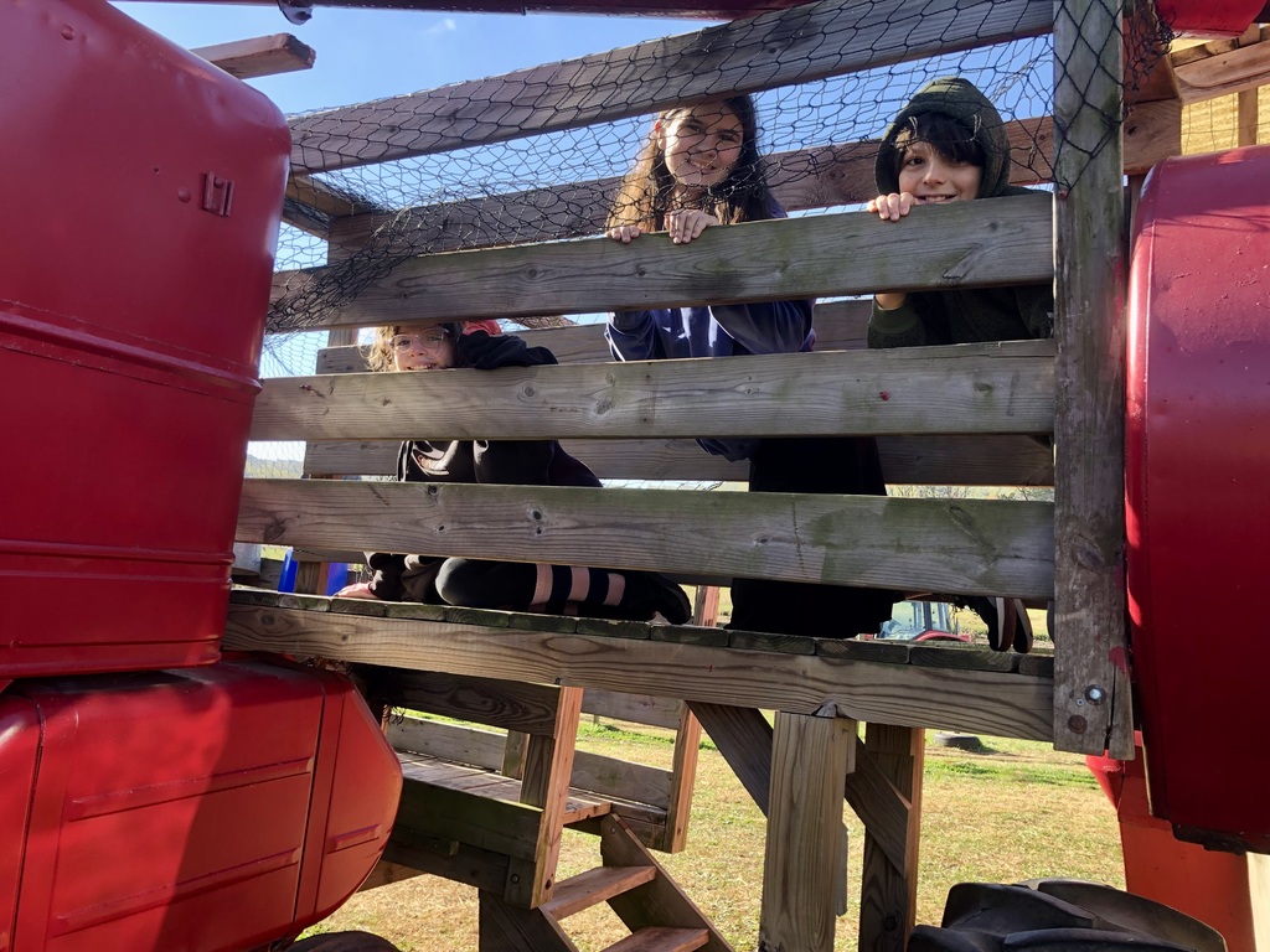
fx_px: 1027
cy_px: 476
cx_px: 635
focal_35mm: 28
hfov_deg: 63.4
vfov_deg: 49.7
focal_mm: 3.99
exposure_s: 1/202
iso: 20
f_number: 1.8
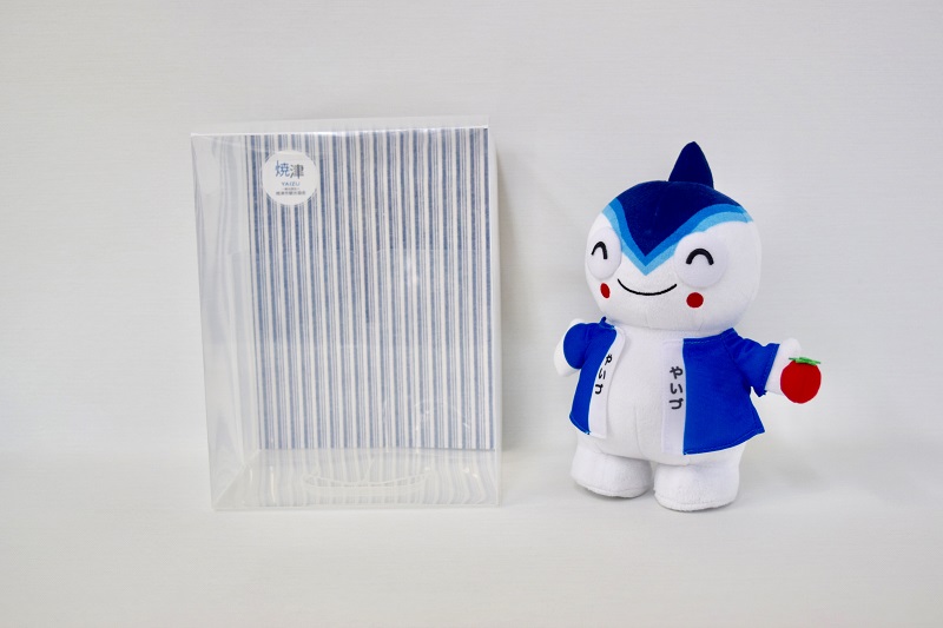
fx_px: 1257
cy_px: 314
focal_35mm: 48
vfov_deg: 28.1
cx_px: 472
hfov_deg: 41.1
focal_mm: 32
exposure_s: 1/100
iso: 400
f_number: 5
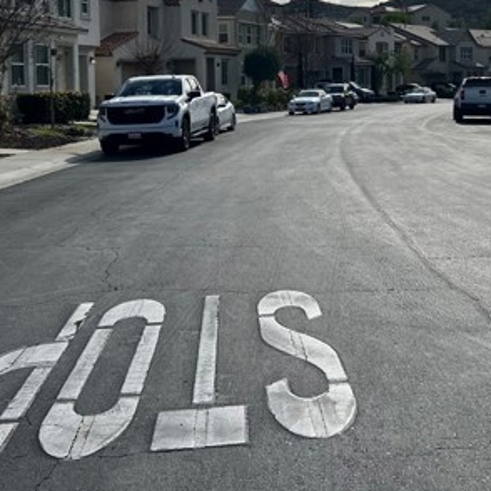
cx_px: 337
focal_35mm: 50
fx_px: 802
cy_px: 114
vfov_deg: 33.2
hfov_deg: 33.6
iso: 50
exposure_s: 1/11364
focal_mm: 5.7
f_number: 1.5
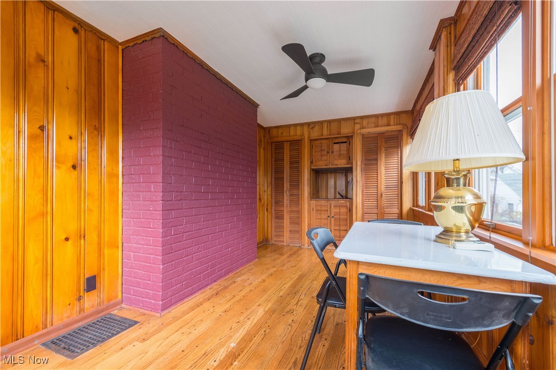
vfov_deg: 81.1
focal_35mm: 14
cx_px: 278
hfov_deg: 104.3
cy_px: 185
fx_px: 216
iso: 200
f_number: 8
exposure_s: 1/6
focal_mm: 14
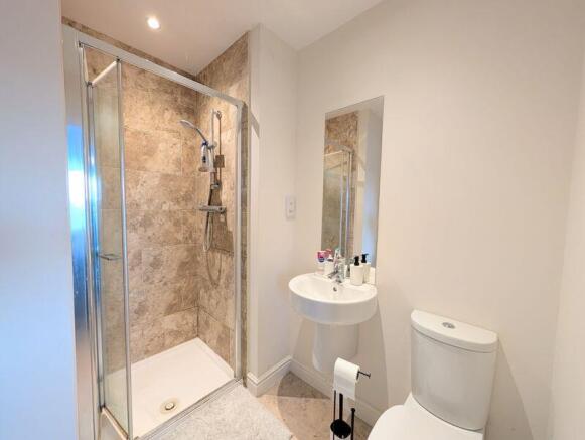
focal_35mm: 12
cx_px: 292
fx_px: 203
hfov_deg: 110.5
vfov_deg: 94.6
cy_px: 220
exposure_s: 1/100
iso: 289
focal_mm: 2.02
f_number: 1.7
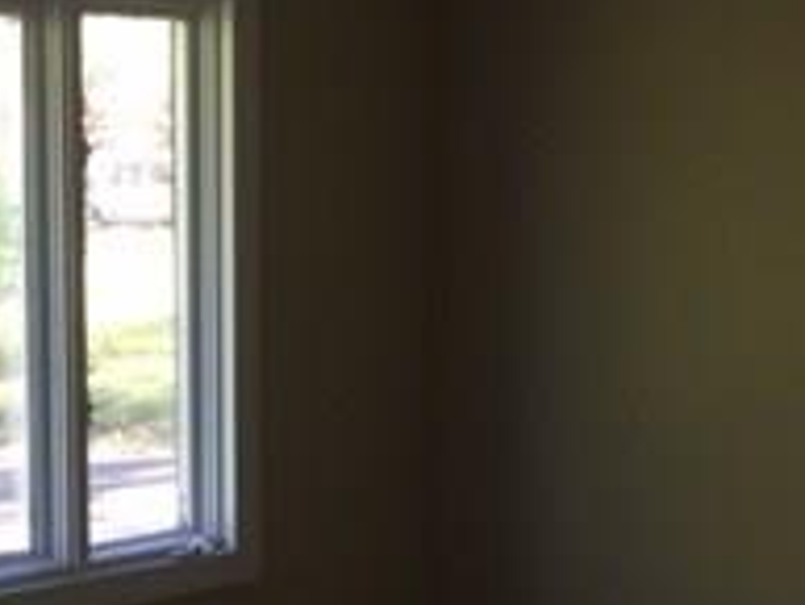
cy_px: 488
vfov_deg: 15.3
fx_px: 2234
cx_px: 88
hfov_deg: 20.0
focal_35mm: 96
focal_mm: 4.15
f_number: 2.2
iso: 32
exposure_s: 1/60
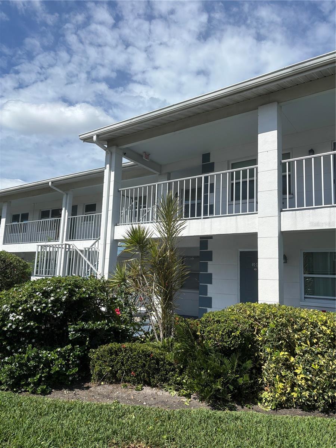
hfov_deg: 53.1
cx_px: 168
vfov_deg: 67.3
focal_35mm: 26
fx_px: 336
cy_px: 224
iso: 50
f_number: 1.6
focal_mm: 5.96
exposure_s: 1/5618
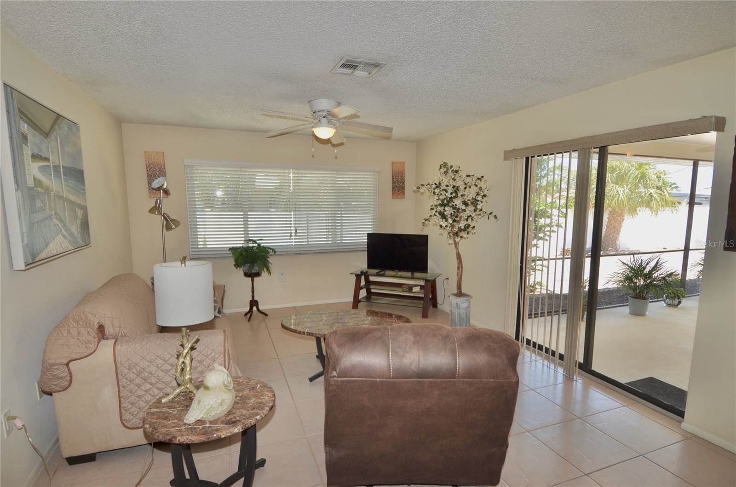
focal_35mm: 36
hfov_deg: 53.2
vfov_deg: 36.7
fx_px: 734
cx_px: 368
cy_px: 244
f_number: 5.6
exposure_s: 1/125
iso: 200
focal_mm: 24
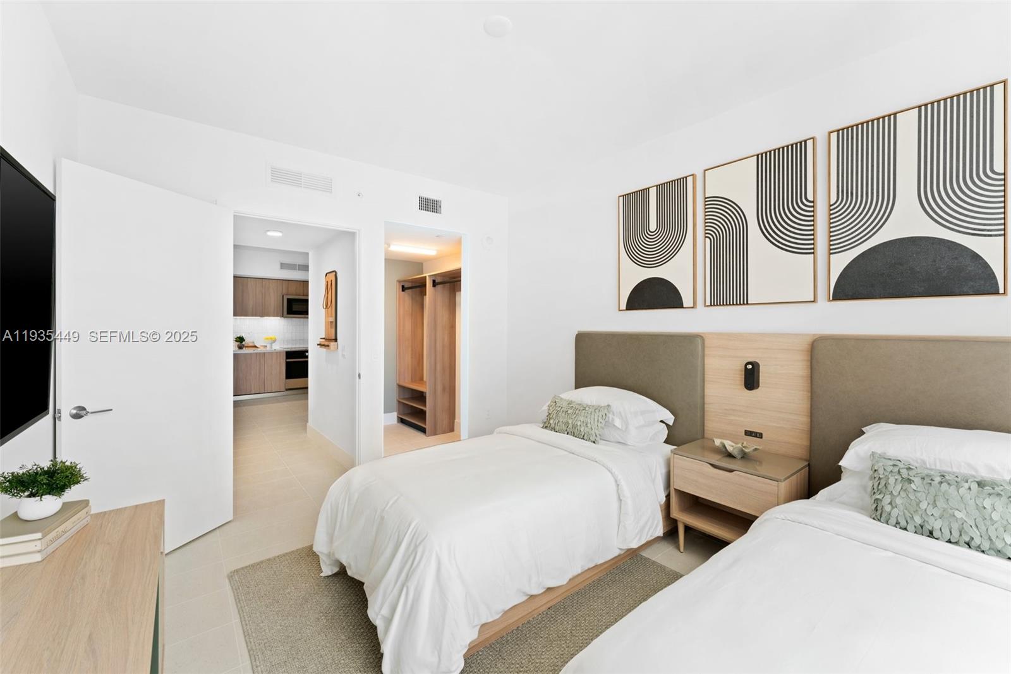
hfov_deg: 104.3
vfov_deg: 81.2
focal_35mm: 14
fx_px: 393
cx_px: 506
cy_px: 337
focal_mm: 14
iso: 200
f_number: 8
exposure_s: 1/8
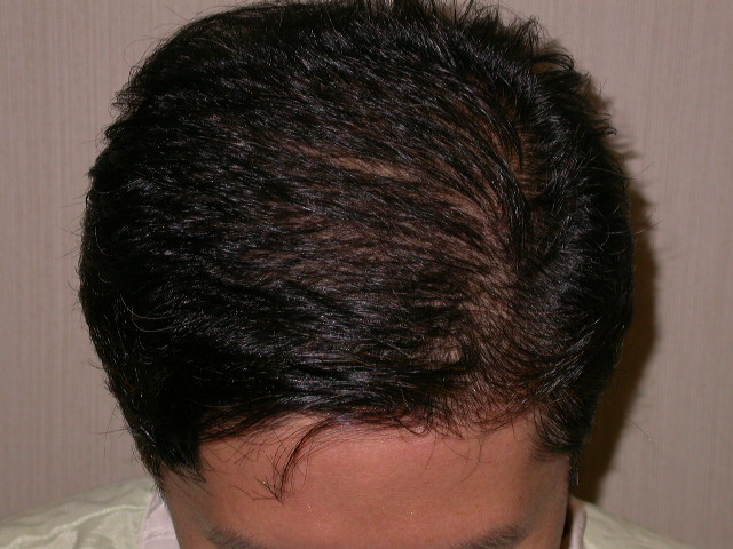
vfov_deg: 10.2
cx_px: 366
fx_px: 3070
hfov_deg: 13.6
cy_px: 274
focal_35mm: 145
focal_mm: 30
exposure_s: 1/60.3
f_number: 4.9
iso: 100
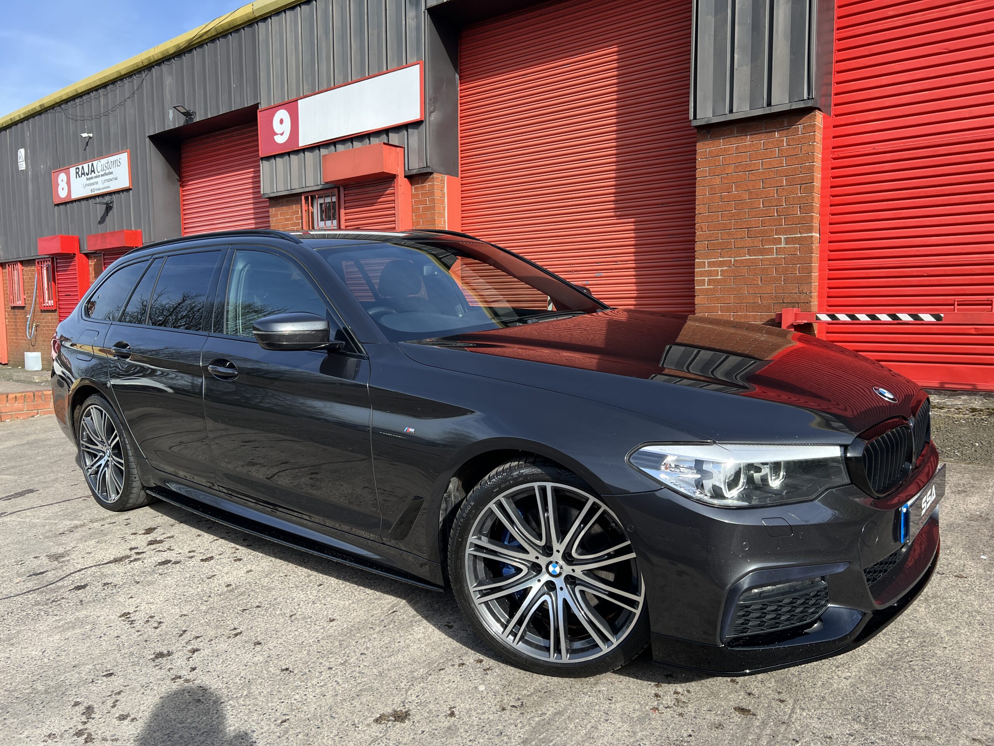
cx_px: 497
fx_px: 747
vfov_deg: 53.1
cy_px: 373
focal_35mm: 26
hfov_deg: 67.3
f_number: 1.5
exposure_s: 1/1468
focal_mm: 5.7
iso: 50
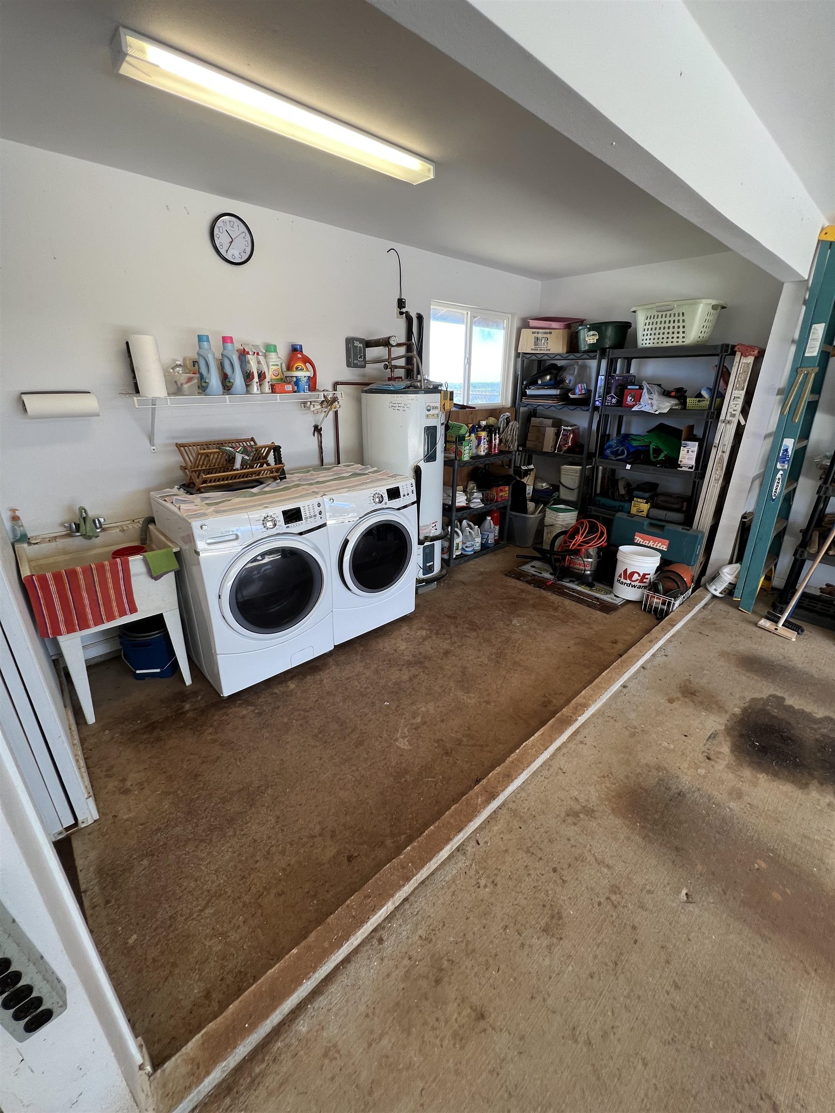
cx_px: 418
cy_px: 556
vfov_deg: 106.2
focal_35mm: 13
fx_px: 418
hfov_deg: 89.9
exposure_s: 1/120
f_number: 1.8
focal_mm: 1.57
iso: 50
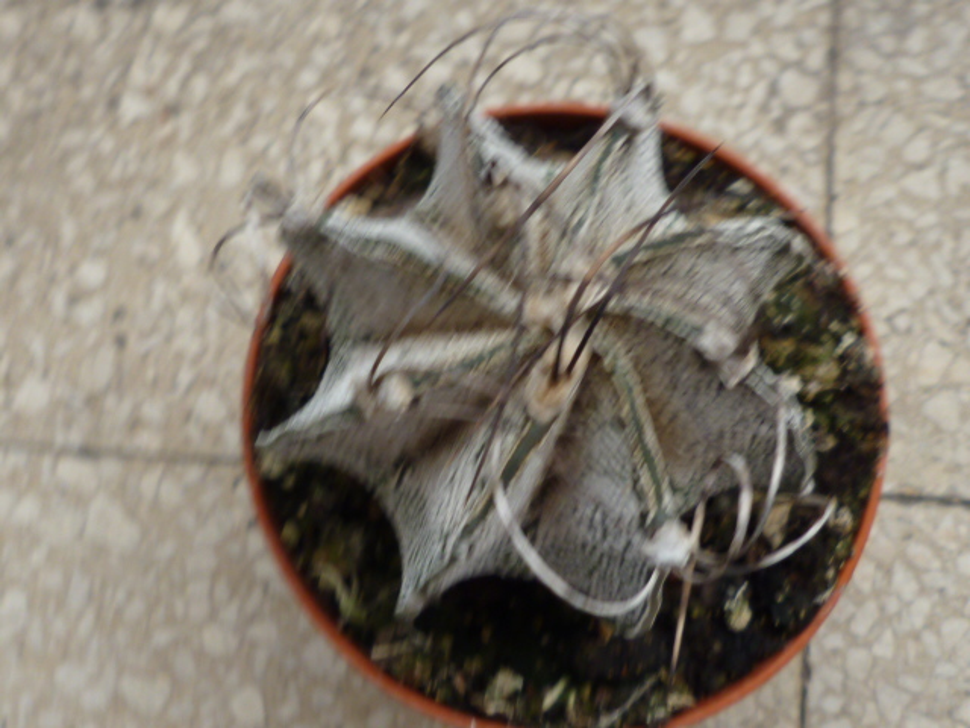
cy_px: 364
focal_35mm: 52
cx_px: 485
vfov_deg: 28.0
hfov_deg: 36.8
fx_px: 1457
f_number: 2.9
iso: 80
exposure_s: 1/50
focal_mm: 4.7
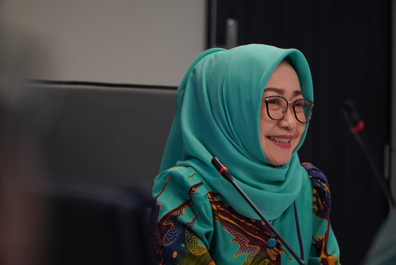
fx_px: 1734
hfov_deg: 13.0
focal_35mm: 158
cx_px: 198
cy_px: 132
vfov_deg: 8.7
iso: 800
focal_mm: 105
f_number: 4
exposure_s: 1/100
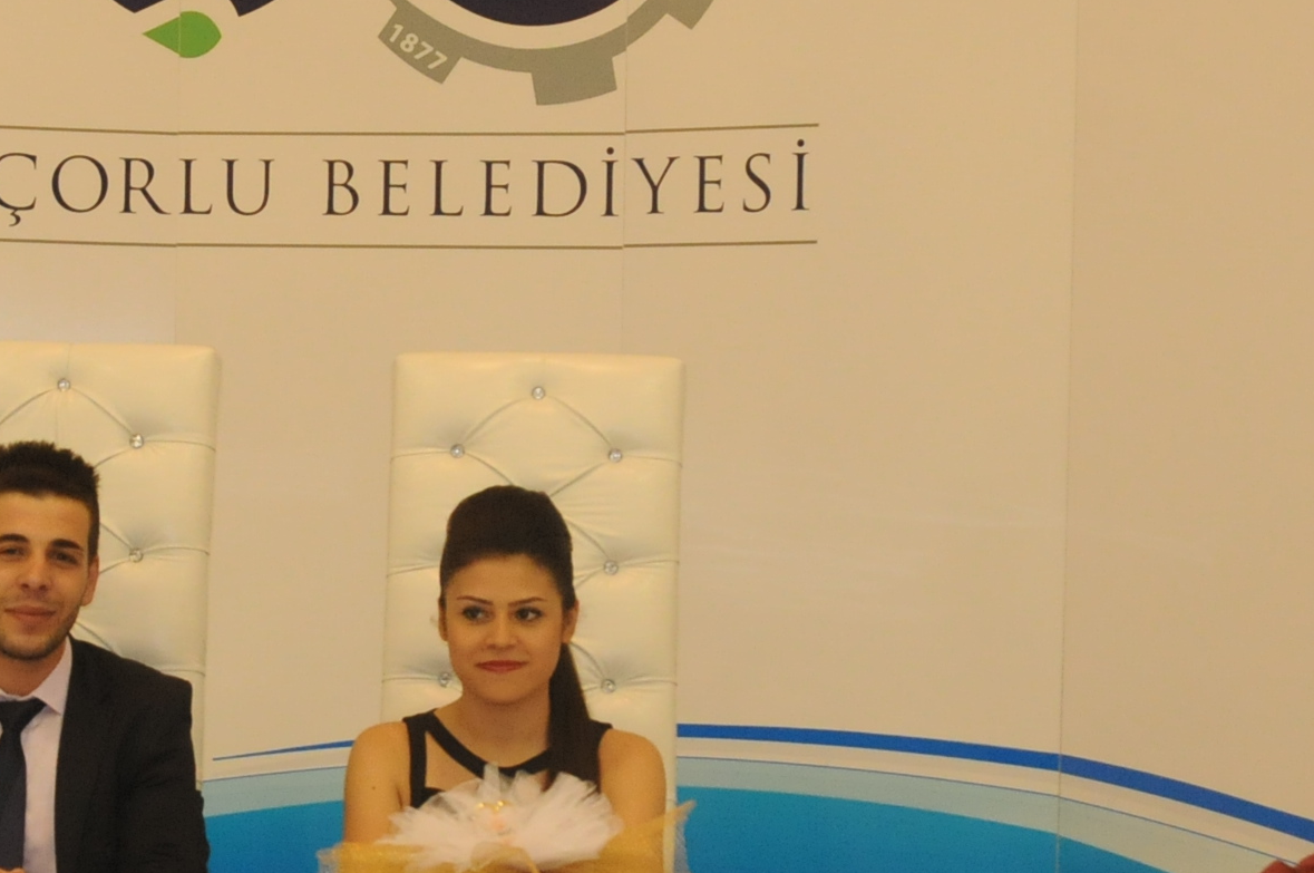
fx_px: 3281
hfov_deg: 22.3
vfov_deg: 15.1
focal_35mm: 90
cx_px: 226
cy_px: 588
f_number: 5.6
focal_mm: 22
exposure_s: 1/100
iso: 1250
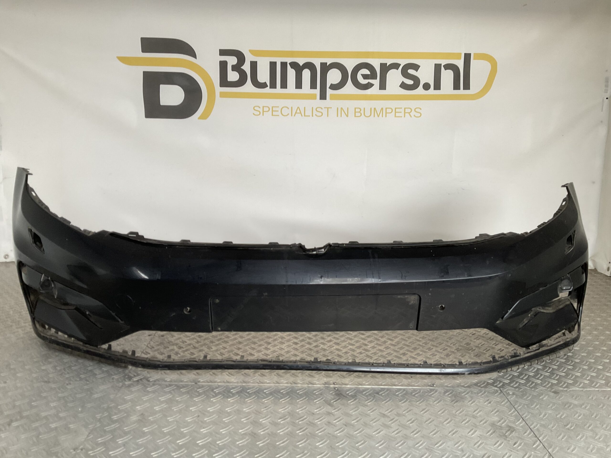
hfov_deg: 61.7
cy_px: 229
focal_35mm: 29
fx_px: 512
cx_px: 306
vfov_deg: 48.2
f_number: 1.8
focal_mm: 3
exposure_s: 1/50
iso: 50
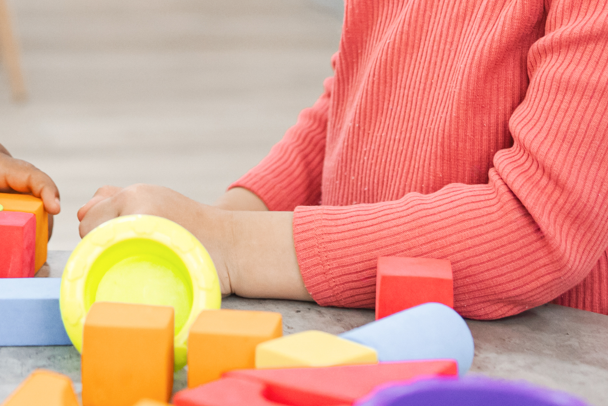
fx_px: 1908
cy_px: -182
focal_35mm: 113
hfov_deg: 17.9
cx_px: 88
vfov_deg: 11.7
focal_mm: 35
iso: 1000
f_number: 2.8
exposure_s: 1/250
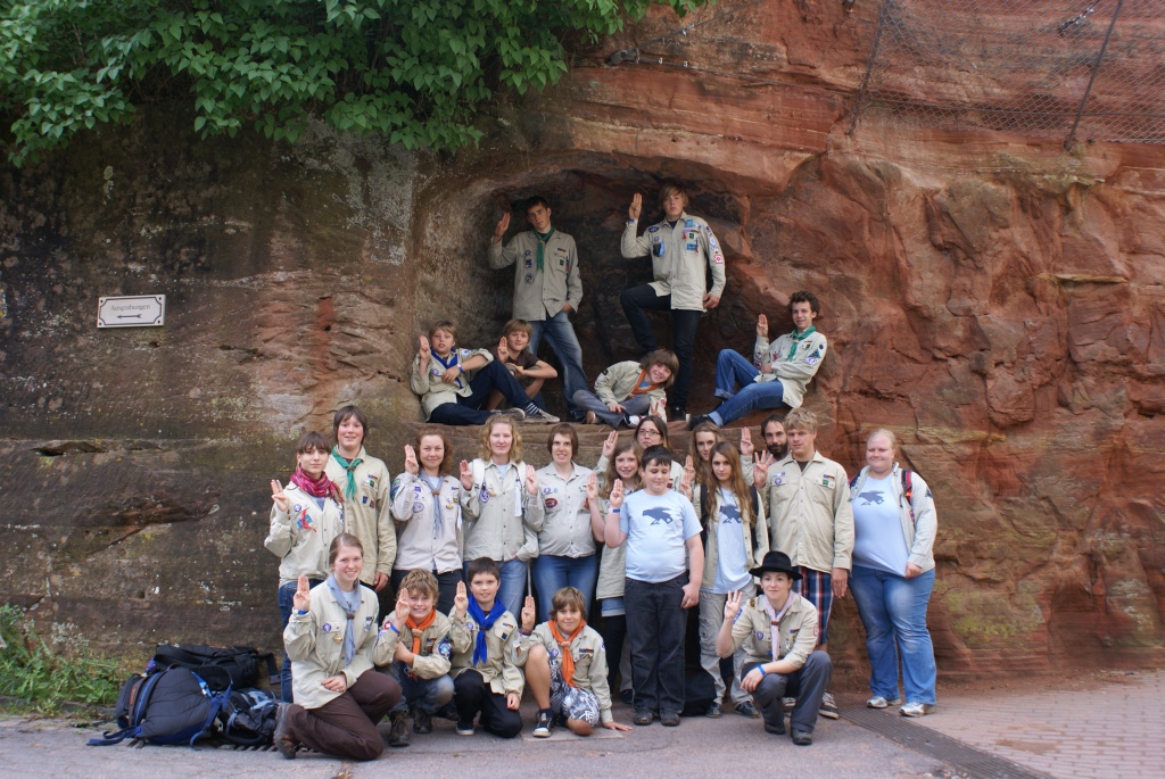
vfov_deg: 34.3
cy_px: 390
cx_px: 582
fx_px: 1263
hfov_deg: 49.5
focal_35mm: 39
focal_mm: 26
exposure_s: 1/60
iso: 100
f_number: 5.6
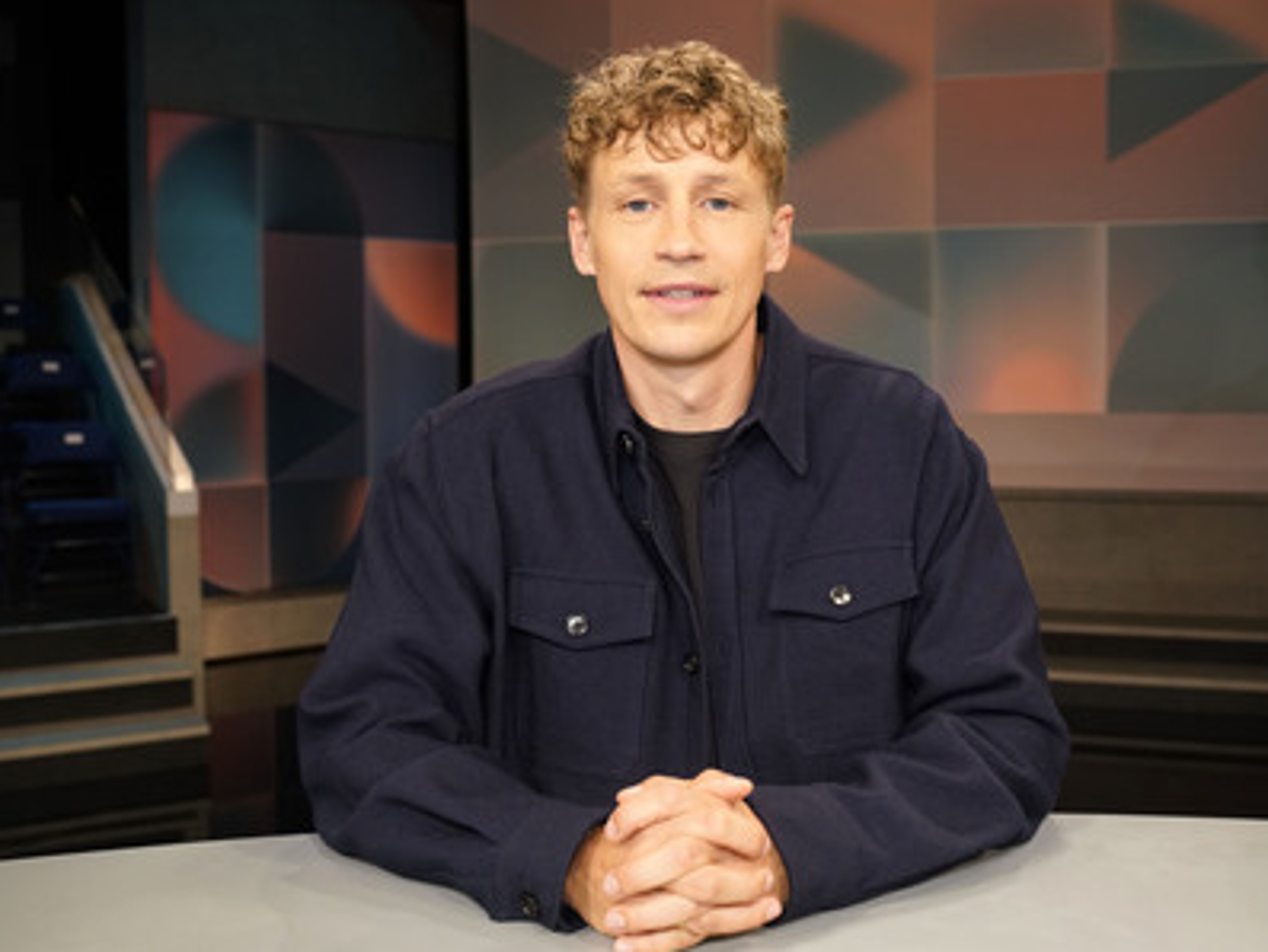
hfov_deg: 51.3
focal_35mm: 36
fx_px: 1319
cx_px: 663
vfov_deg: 39.7
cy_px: 476
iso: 2000
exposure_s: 1/160
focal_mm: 33
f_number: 5
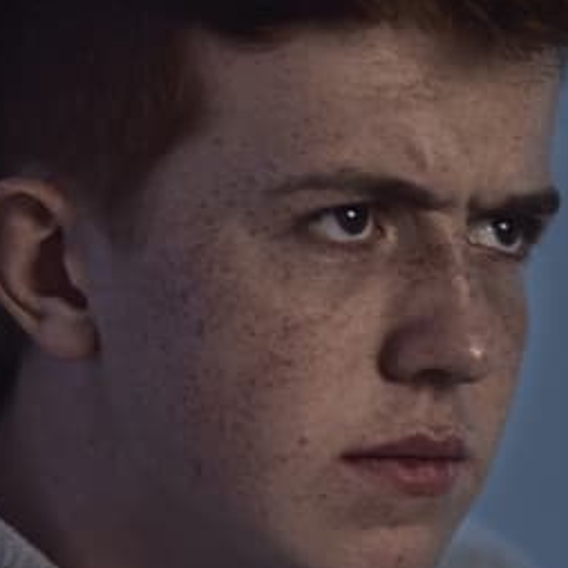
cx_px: 476
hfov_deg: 8.3
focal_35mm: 210
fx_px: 3898
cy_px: 749
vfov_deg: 8.2
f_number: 1.6
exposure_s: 1/100
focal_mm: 50
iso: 320
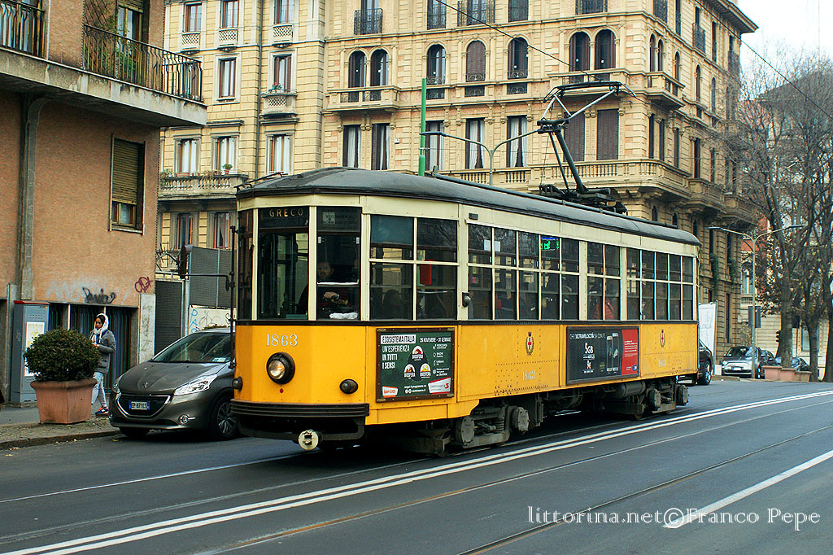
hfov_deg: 37.9
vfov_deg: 25.7
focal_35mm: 52
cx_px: 416
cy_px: 278
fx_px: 1214
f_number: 4.5
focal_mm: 35
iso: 400
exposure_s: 1/320
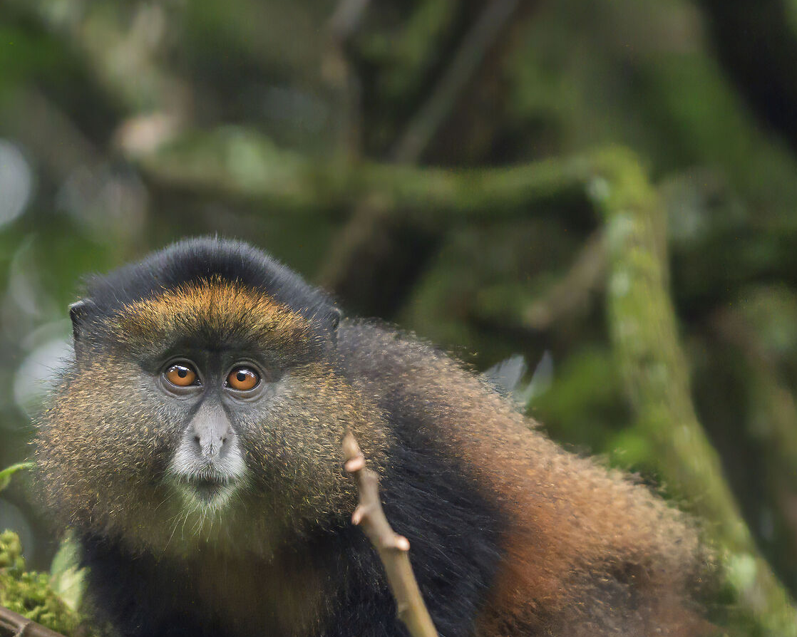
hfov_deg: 3.5
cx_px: 348
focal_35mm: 558
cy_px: 491
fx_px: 13160
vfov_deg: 2.8
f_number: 4
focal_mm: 185
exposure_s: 1/1250
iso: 6400
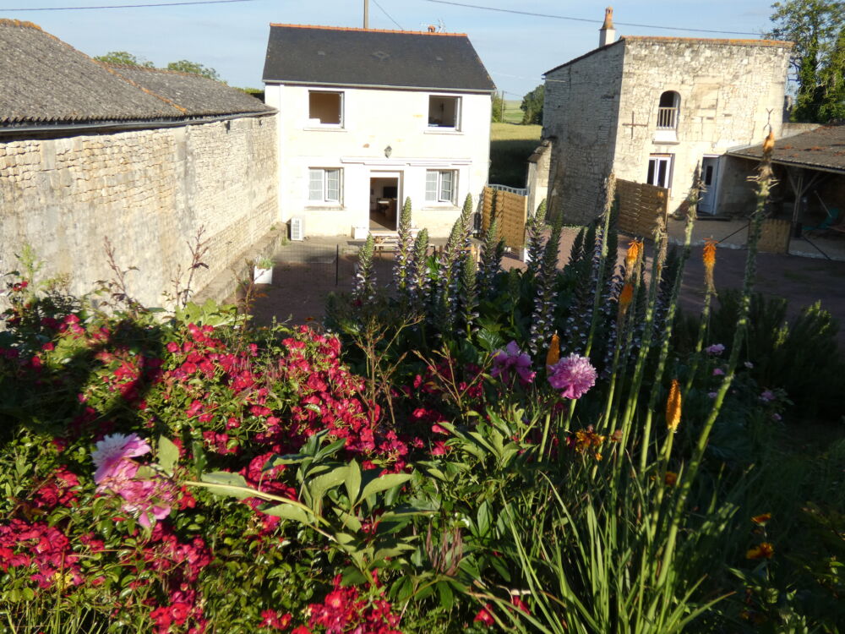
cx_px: 422
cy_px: 317
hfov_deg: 56.8
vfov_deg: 44.2
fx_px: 781
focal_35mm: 32
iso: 80
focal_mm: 5.8
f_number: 3.4
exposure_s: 1/640
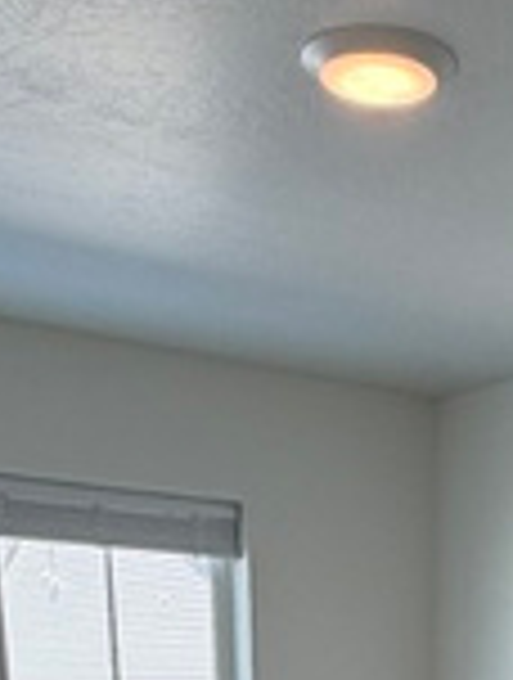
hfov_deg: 20.2
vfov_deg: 19.3
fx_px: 1397
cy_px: 1279
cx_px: 504
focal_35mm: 71
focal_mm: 2.22
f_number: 2.2
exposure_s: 1/162
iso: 64
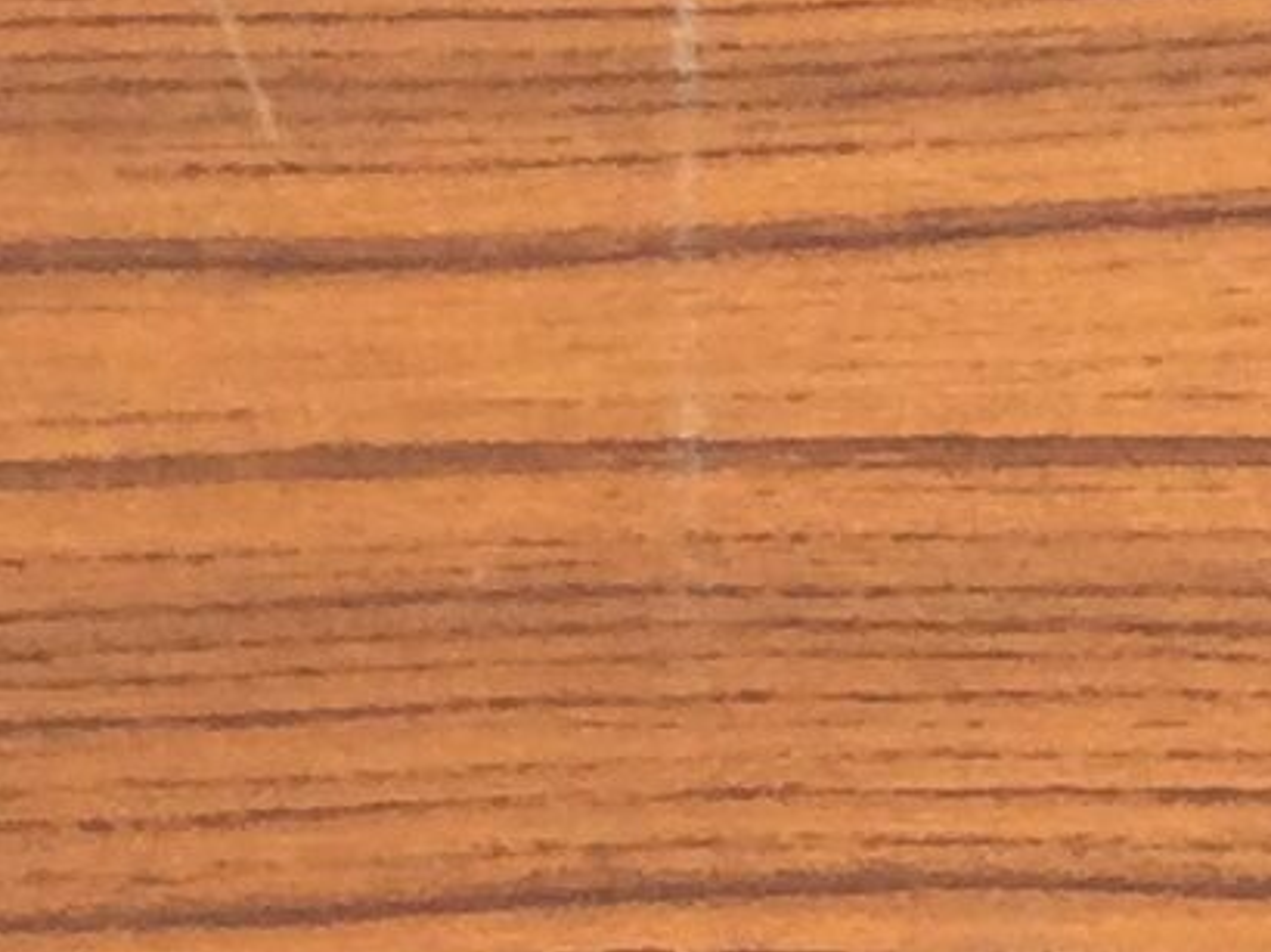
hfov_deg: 7.5
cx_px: 2923
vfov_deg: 5.9
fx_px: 9064
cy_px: 1675
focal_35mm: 247
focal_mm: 3.3
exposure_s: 1/562
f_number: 2.4
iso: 25
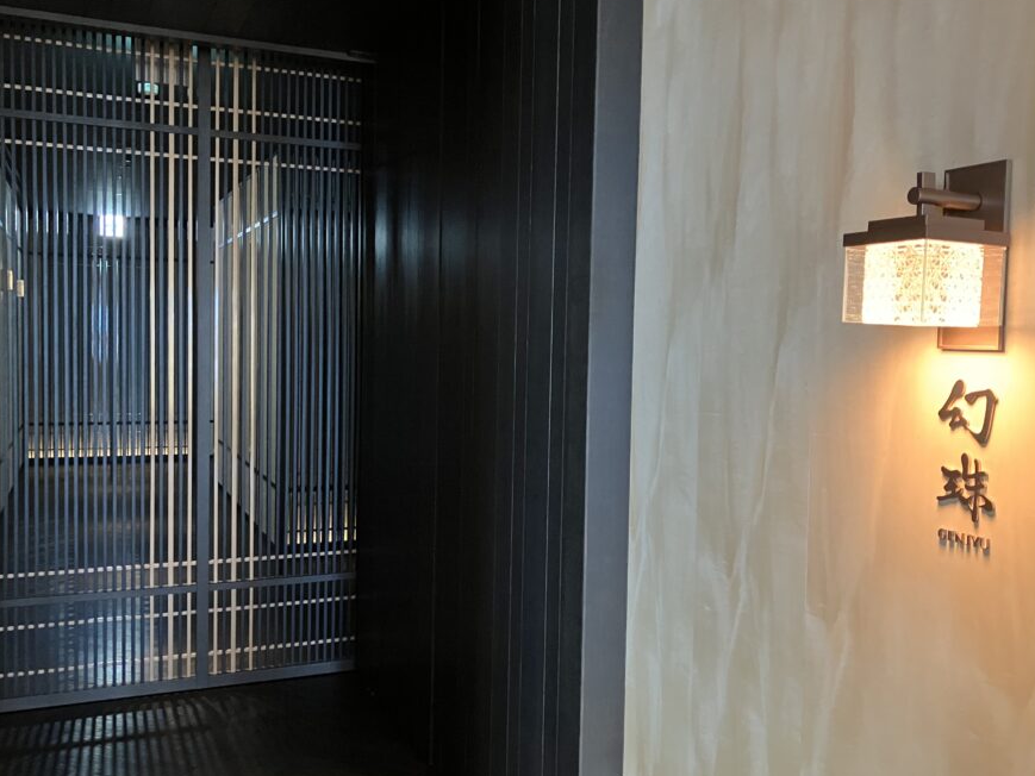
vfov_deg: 42.9
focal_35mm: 33
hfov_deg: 55.3
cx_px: 512
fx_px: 987
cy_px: 401
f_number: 1.8
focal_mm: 3.99
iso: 500
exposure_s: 1/30
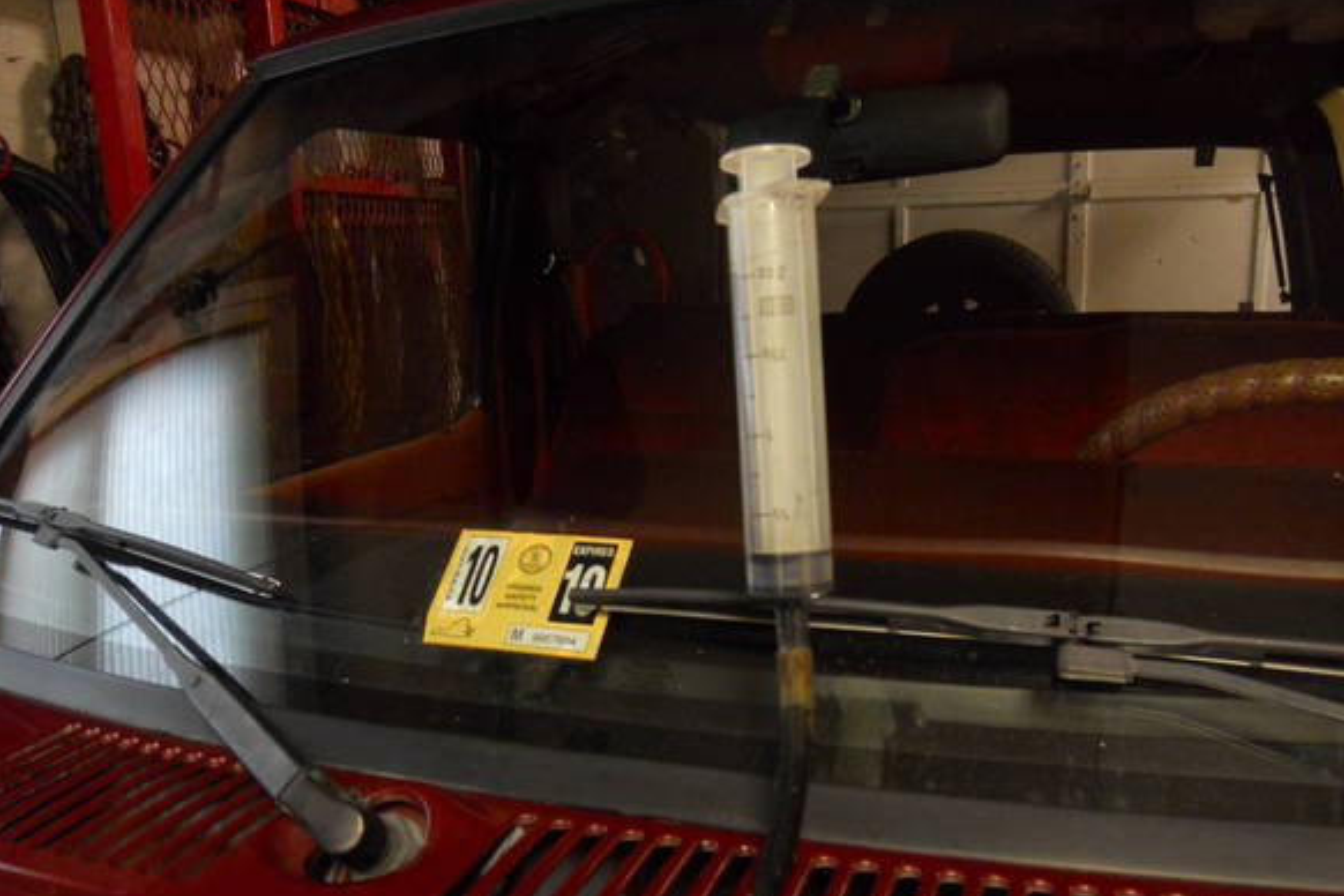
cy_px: 508
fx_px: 1120
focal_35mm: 30
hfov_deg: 61.9
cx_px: 672
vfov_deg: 43.5
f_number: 2.7
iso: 400
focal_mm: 5
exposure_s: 1/10
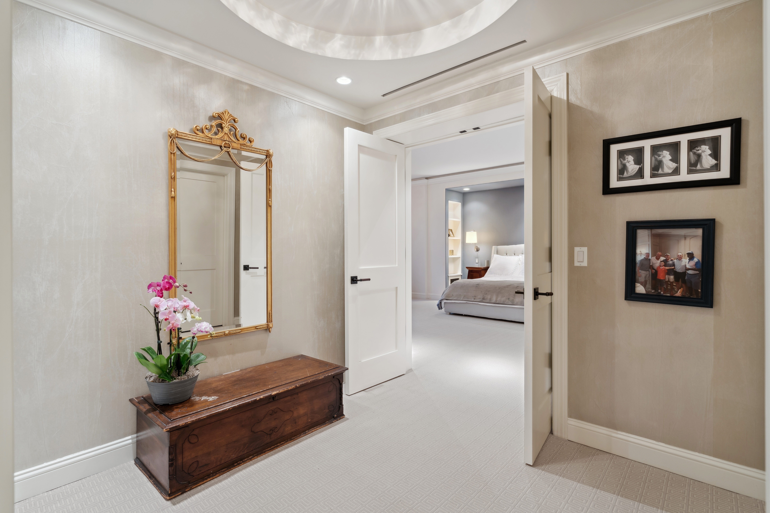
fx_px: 342
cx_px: 385
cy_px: 256
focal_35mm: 16
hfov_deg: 96.7
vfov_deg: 73.7
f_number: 7.1
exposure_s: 1/4
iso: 320
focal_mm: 16
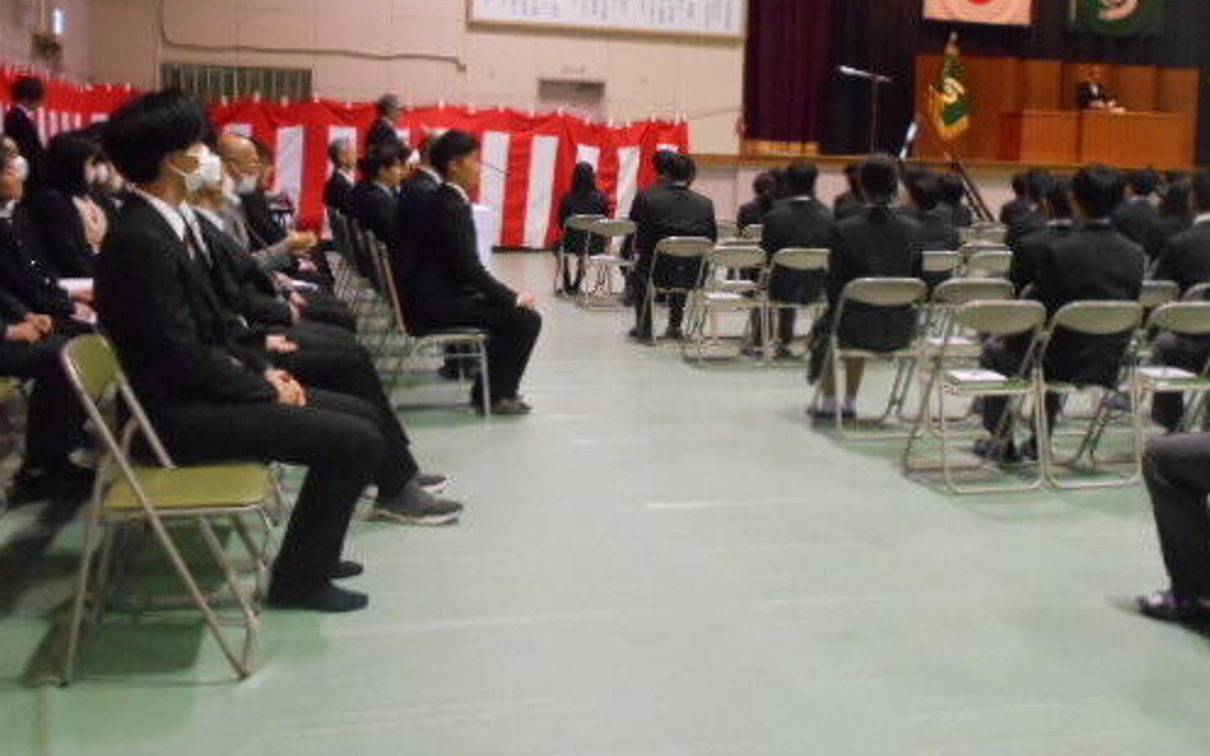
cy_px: 259
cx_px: 651
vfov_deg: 31.0
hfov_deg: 48.2
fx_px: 1352
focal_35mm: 41
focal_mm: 5.1
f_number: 3.4
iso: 800
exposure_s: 1/40
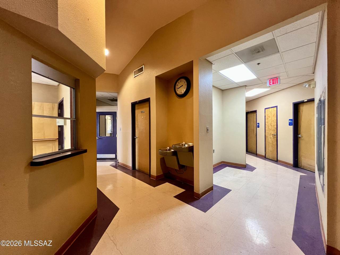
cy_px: 128
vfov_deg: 89.9
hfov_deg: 106.2
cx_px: 170
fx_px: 128
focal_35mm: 13
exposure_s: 1/53
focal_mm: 1.57
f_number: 1.8
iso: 500
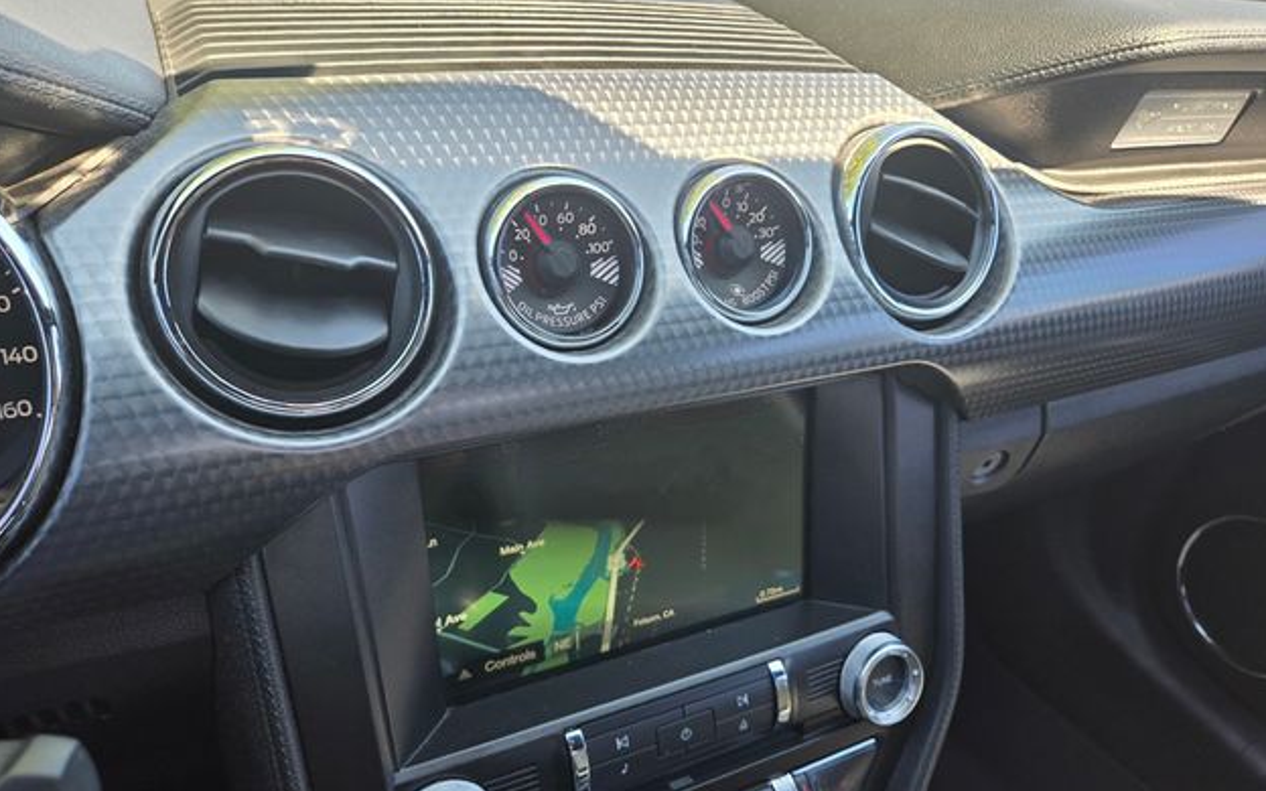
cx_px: 641
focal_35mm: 25
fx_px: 863
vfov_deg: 49.3
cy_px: 418
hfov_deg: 72.5
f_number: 1.8
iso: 25
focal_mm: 5.4
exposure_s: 1/101
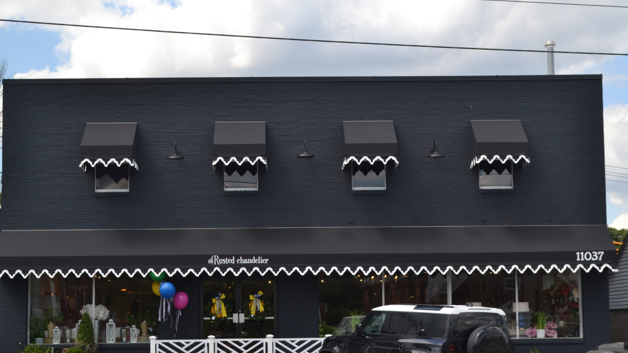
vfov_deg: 15.8
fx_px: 1275
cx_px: 305
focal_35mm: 77
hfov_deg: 27.7
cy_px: 184
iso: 100
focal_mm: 45
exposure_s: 1/200
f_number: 8
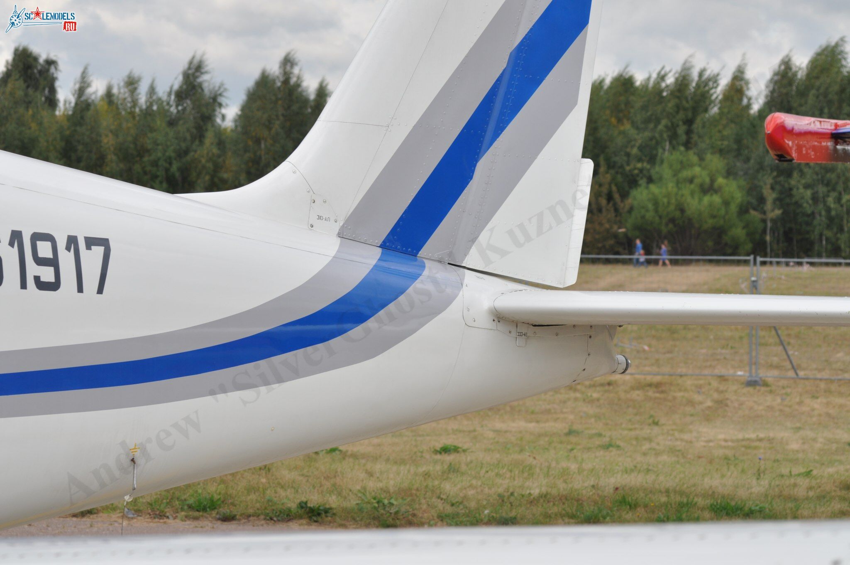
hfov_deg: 15.2
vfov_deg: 10.1
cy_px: 282
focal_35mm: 135
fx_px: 3183
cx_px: 425
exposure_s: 1/250
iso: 200
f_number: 8
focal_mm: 90
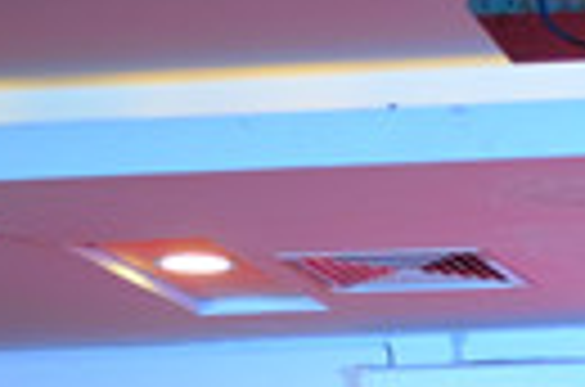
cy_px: 970
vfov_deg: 4.5
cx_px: 981
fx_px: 4798
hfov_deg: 6.8
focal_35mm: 296
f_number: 4.8
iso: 250
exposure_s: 1/30
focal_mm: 32
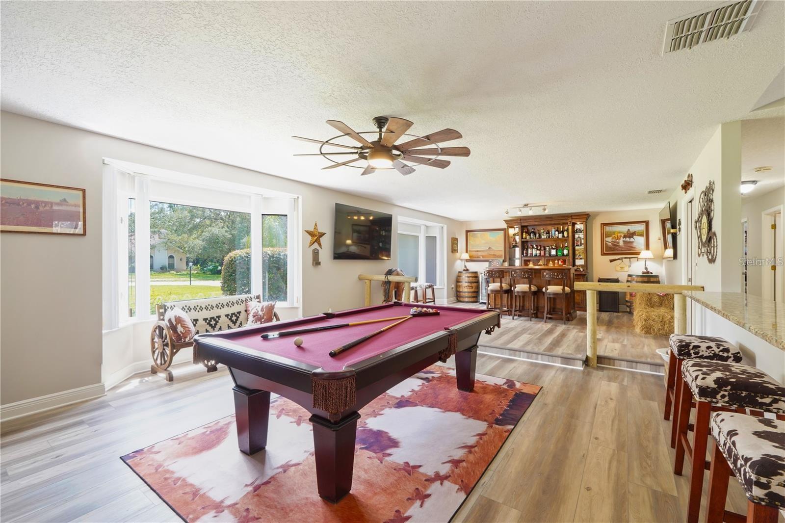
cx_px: 392
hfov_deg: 100.4
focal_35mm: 15
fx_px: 327
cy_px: 262
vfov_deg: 77.3
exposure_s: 1/2.5
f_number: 8
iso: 400
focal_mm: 10
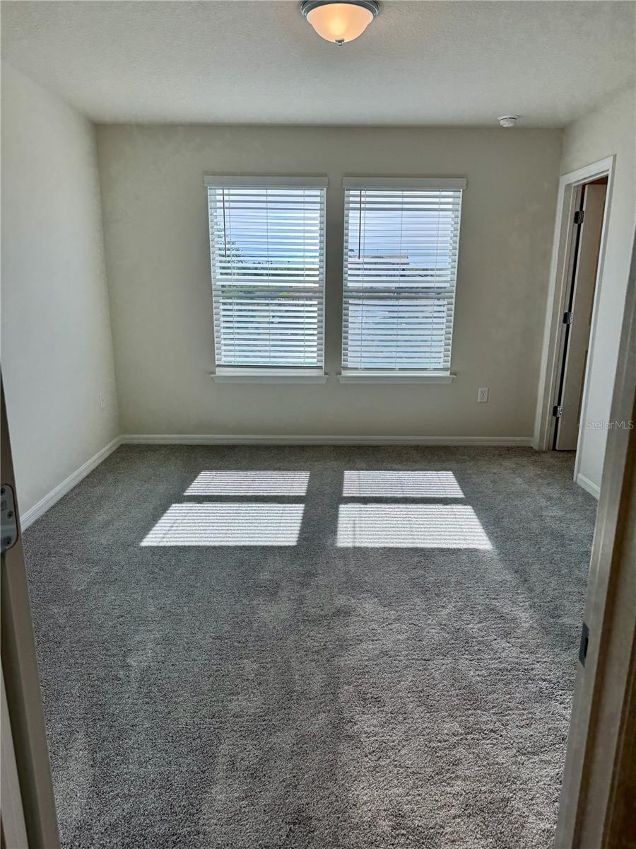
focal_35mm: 24
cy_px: 424
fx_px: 588
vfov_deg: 71.6
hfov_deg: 56.8
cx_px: 318
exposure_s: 1/1112
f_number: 1.78
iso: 80
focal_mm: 6.76
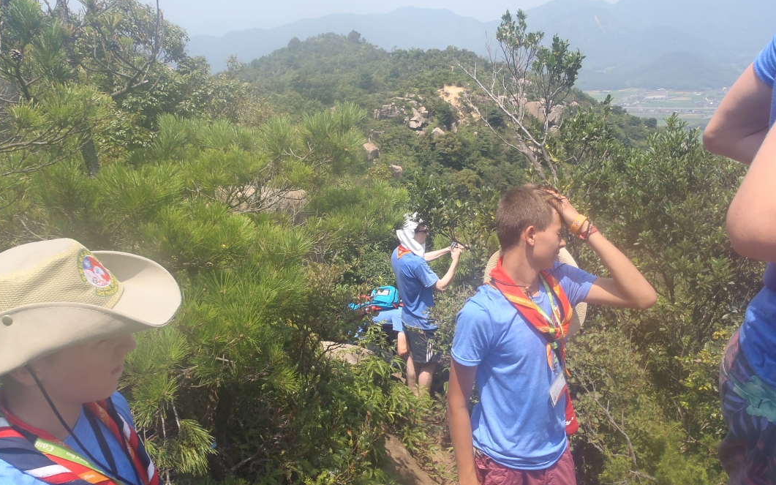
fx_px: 634
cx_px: 385
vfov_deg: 41.8
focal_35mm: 30
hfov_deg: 62.9
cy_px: 263
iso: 80
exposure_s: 1/320
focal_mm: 5
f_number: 4.5
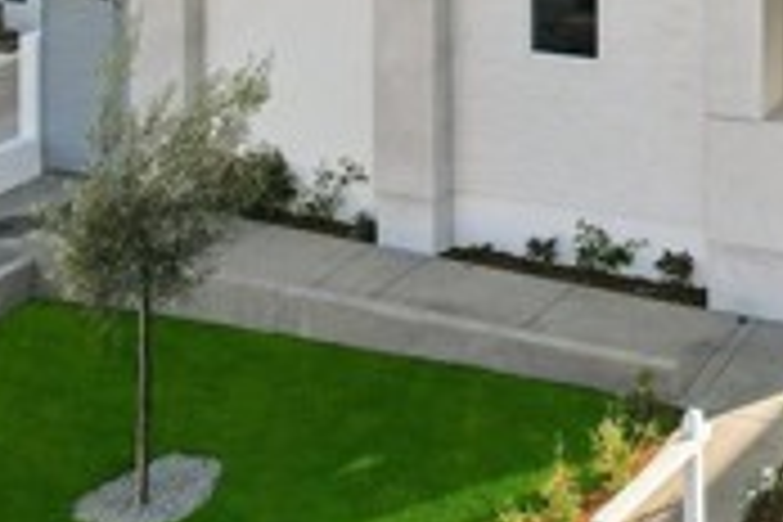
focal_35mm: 81
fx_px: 1762
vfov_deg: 14.7
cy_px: -423
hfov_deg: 22.7
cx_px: 986
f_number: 2.8
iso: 110
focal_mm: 8.4
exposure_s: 1/2000
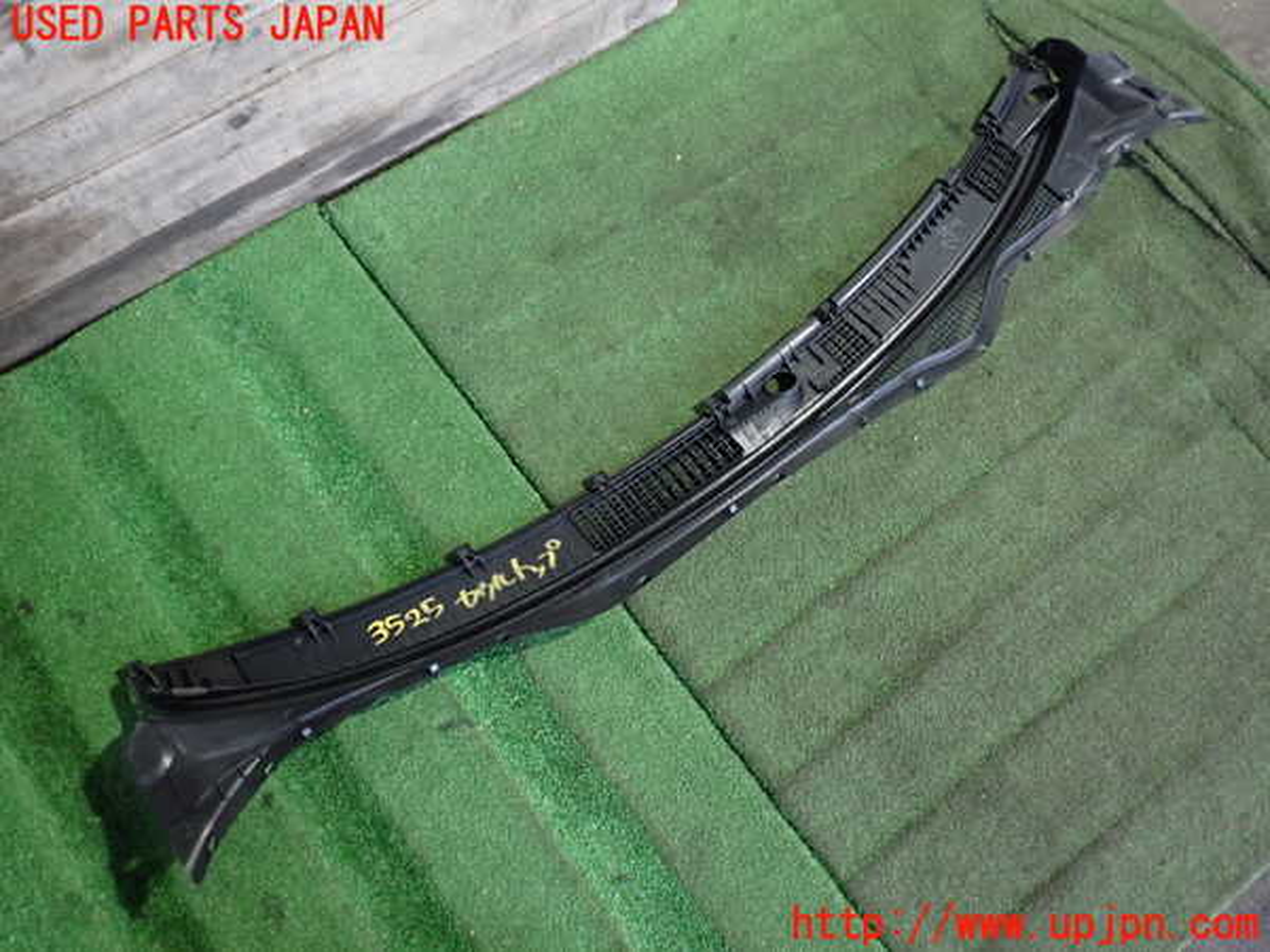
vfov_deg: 46.8
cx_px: 635
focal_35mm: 30
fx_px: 1101
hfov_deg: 60.0
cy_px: 476
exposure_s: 1/30
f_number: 2.3
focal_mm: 5.4
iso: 800
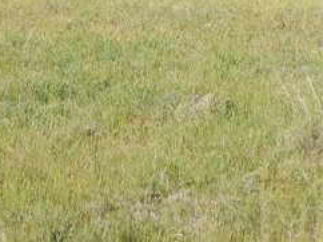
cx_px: 218
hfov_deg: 12.4
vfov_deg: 9.0
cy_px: -158
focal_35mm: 159
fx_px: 1482
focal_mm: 8.6
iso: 125
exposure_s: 1/1000
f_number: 3.7
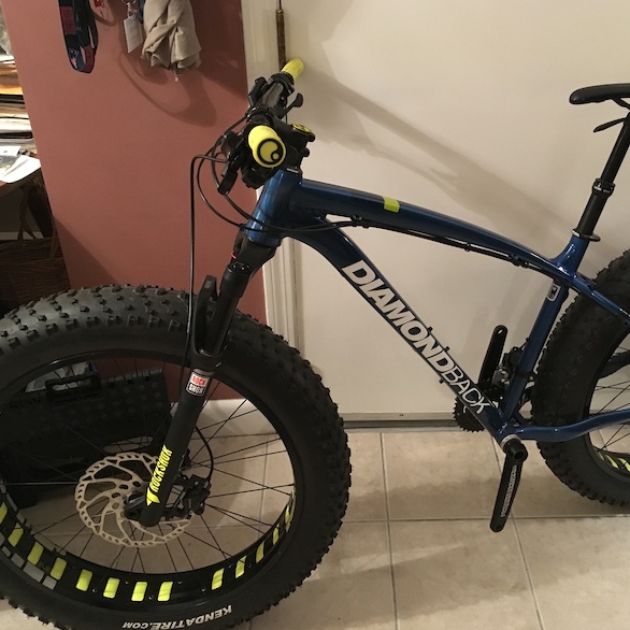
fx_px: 721
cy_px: 313
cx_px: 393
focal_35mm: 35
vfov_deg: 47.2
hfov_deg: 46.8
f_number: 2.2
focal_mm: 4.15
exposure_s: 1/15
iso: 400
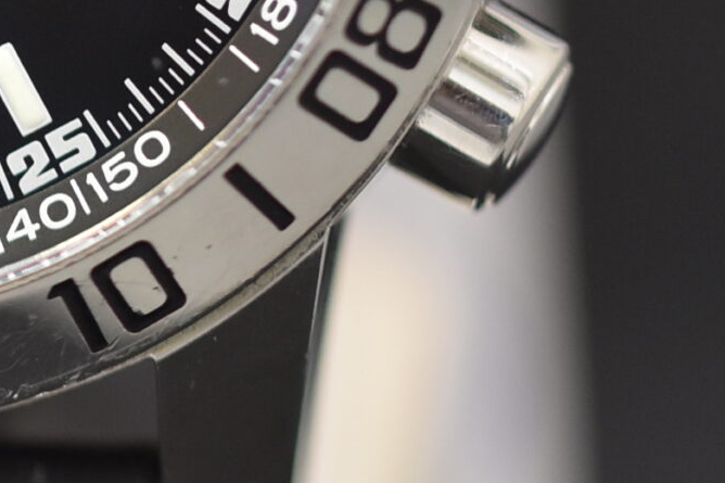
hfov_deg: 4.0
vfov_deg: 2.6
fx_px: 10429
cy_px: -377
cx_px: -196
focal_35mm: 518
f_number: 4
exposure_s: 1/125
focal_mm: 90
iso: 900
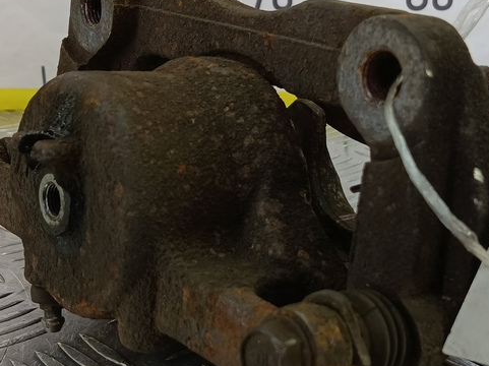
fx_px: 692
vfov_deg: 29.6
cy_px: 197
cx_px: 277
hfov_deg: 38.9
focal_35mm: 49
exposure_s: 1/50
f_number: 1.6
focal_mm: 4.11
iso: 92
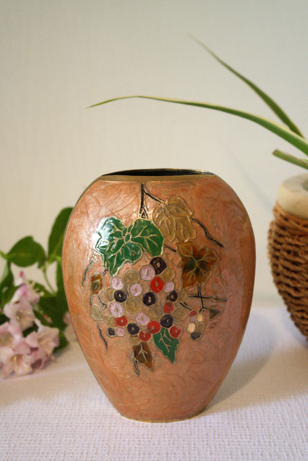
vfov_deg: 29.2
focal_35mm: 69
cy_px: 230
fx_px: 885
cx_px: 154
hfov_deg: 19.7
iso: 800
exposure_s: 1/40
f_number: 5.6
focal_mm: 45
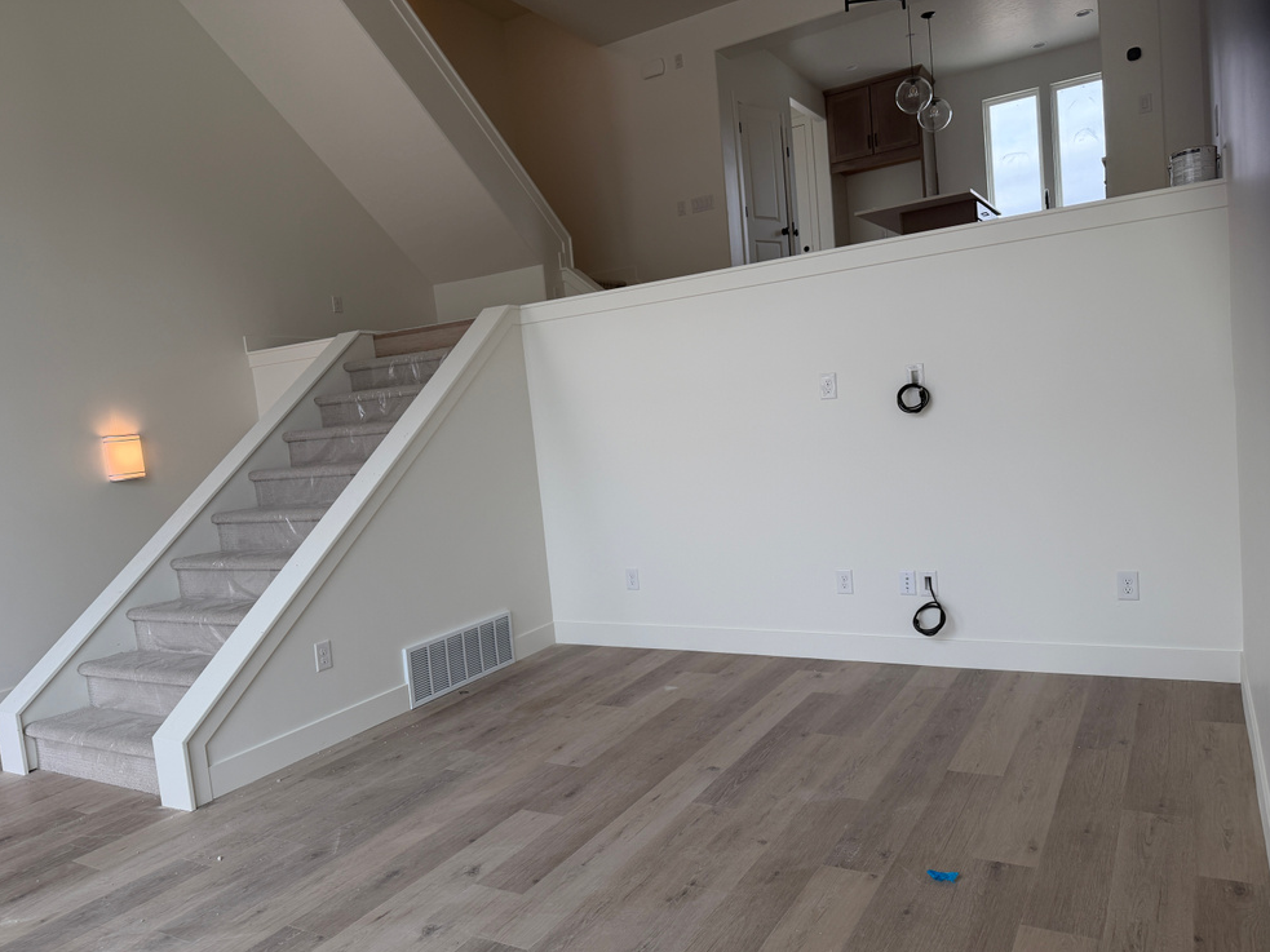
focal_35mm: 25
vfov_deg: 54.9
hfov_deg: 69.4
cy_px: 493
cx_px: 625
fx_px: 917
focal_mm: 6.76
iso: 100
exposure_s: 1/387
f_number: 1.78
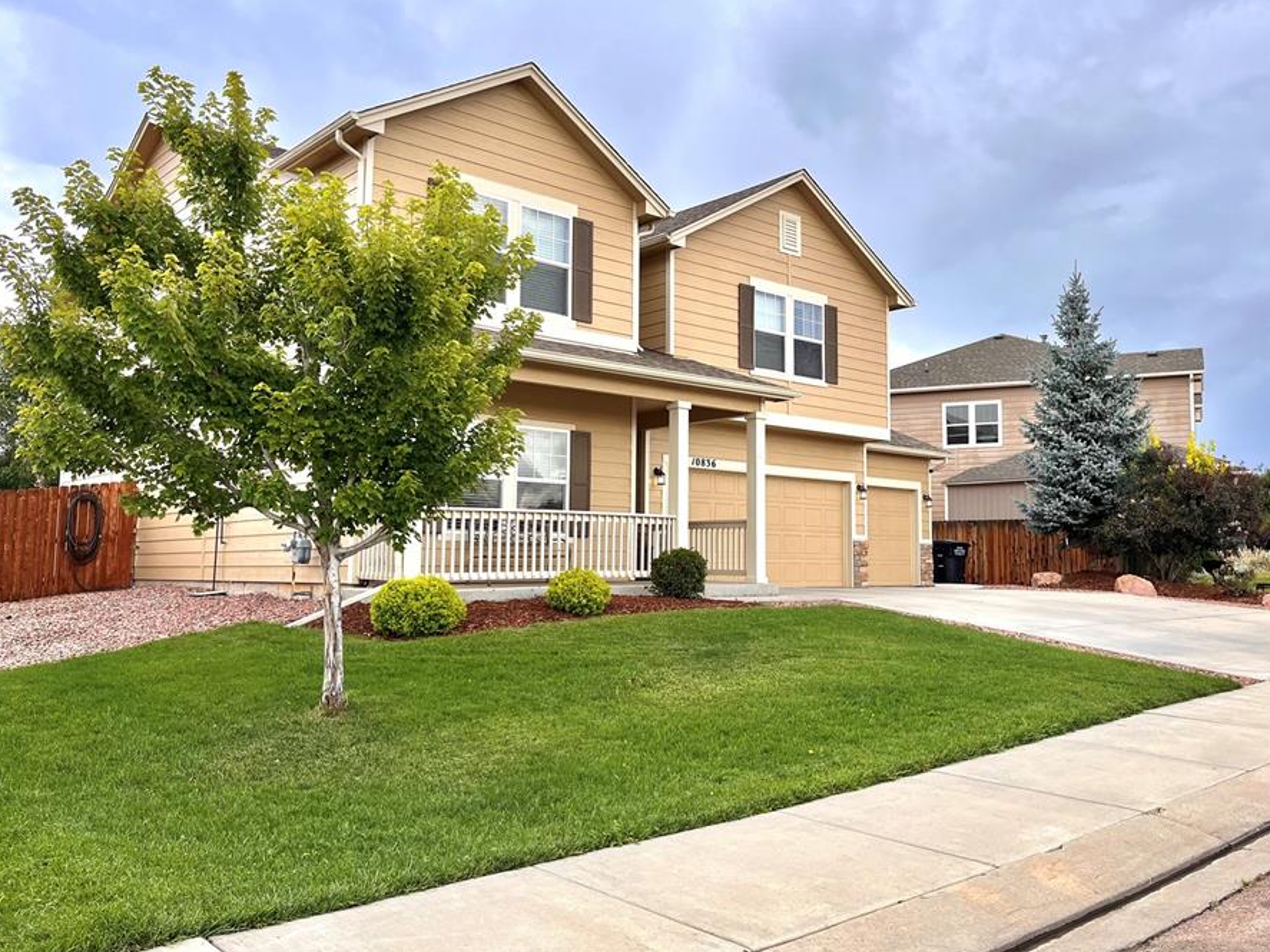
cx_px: 714
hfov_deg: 59.8
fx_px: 1100
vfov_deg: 46.8
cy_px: 453
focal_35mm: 30
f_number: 1.6
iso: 50
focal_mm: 5.1
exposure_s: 1/1056
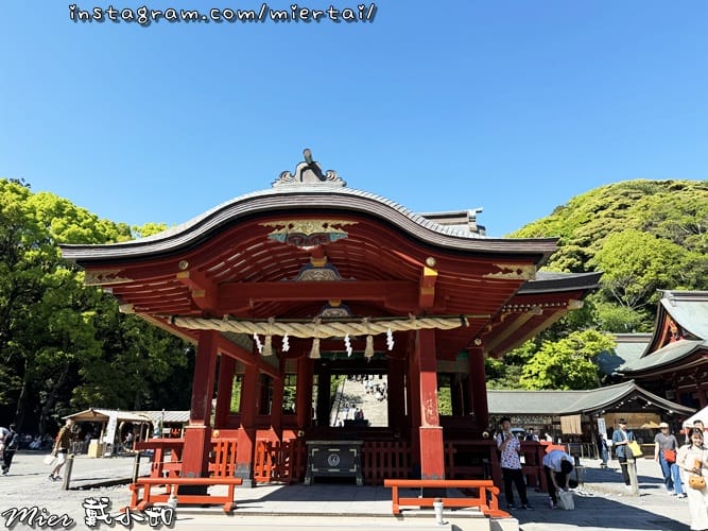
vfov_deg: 56.8
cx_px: 354
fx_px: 491
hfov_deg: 71.6
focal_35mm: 24
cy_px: 266
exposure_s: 1/1980
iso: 80
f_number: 1.78
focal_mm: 6.76
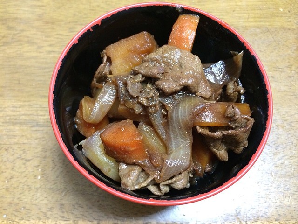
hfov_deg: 60.0
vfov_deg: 46.8
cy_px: 112
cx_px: 149
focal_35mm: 30
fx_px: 258
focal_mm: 4.12
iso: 320
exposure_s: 1/30
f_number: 2.2
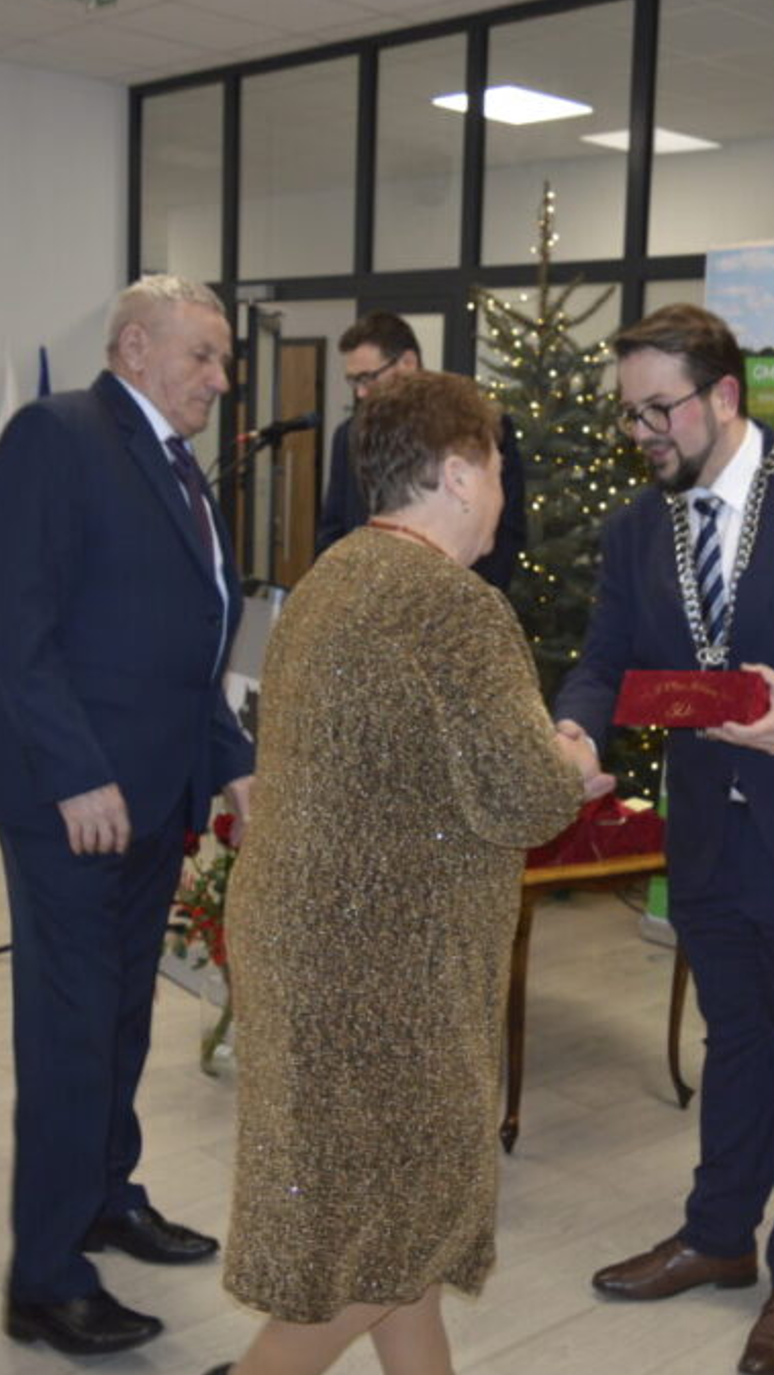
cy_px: 688
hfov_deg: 27.1
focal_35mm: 43
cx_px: 641
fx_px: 1568
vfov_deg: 47.3
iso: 400
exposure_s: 1/60
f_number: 3.5
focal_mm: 18
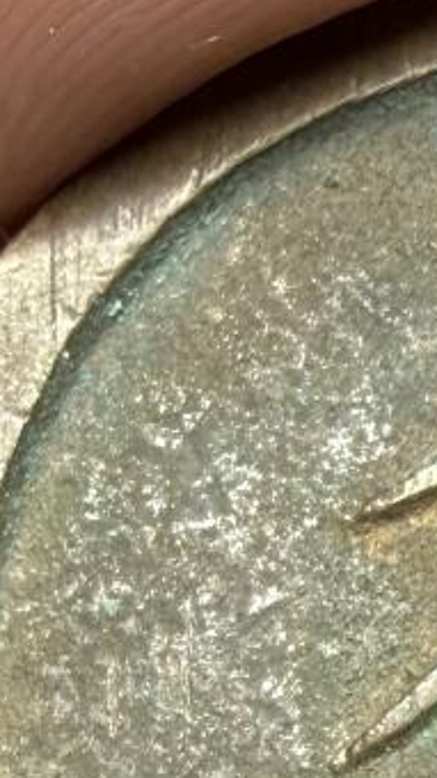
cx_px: 696
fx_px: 3093
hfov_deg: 7.9
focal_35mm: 150
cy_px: 1222
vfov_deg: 13.4
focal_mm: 2.22
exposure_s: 1/121
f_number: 2.2
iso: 80
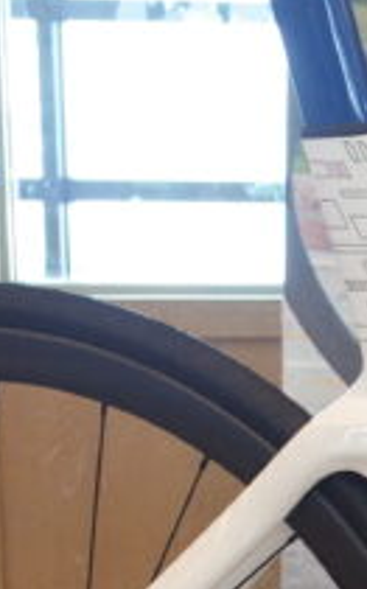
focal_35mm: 139
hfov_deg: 8.6
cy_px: 625
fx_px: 2227
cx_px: 882
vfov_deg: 14.7
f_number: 3.5
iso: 800
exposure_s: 1/60
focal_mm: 18.3
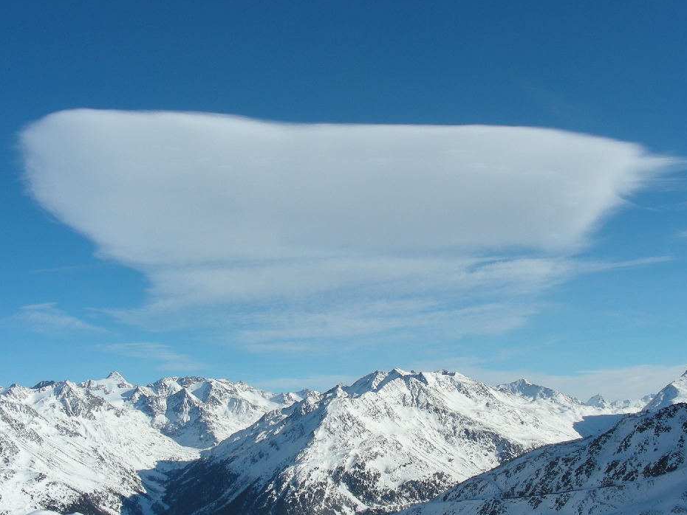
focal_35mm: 46
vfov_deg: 31.5
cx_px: 368
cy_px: 297
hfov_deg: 41.2
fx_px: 913
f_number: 5.6
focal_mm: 6.3
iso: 50
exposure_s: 1/453
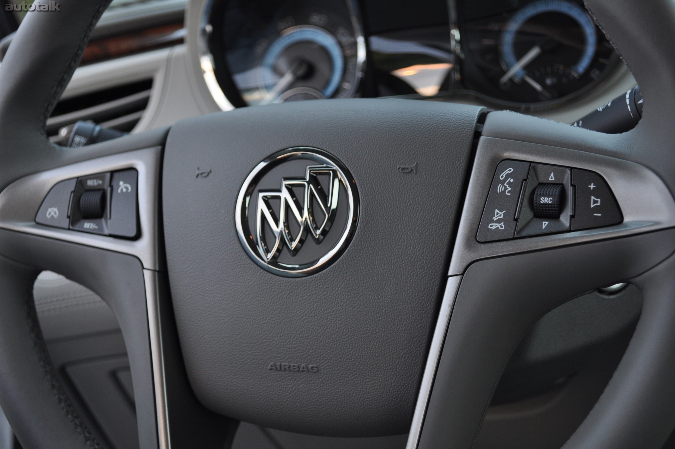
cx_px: 338
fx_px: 955
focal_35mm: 51
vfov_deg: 26.4
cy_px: 224
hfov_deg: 38.9
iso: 400
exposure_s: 1/60
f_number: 5
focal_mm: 34
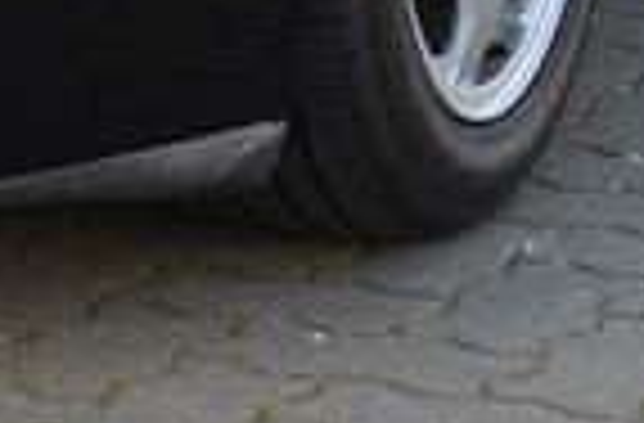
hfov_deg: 5.8
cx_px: -225
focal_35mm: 355
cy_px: -644
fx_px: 6323
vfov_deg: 3.8
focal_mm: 44
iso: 400
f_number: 8
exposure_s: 1/80
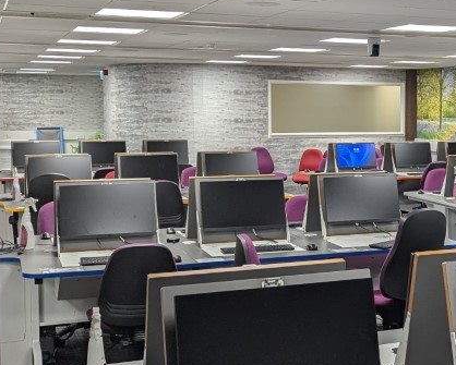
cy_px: 162
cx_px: 434
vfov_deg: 22.8
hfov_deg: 27.0
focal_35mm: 67
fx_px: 905
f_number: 1.85
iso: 43
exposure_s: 1/67.4
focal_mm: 6.81
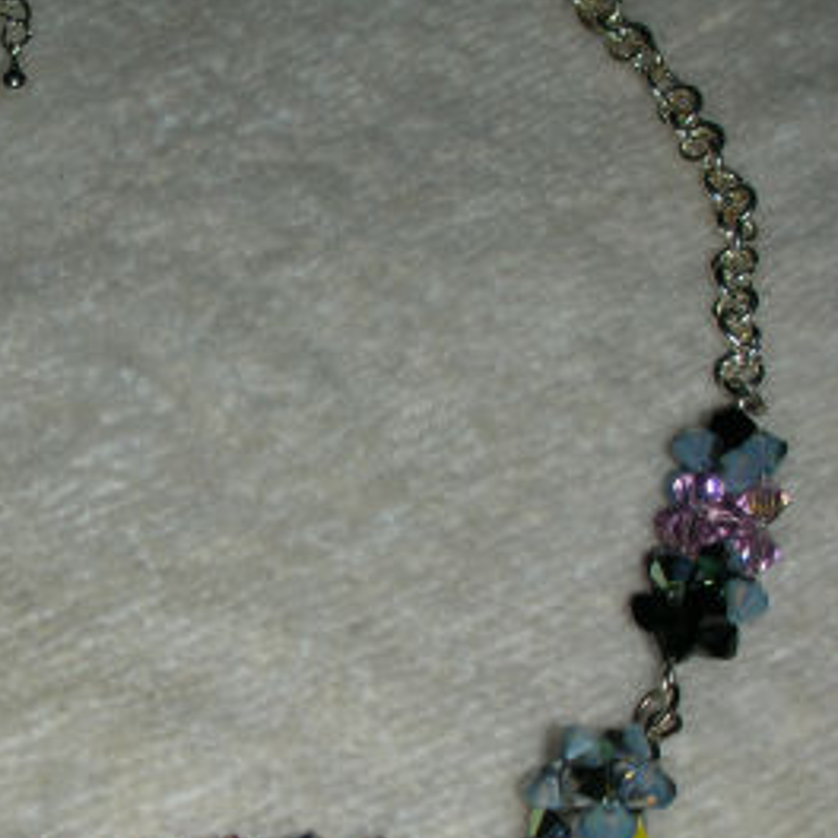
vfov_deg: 17.0
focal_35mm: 102
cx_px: 121
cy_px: 592
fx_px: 2794
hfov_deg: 16.9
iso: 50
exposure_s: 1/120
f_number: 11.3
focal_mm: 10.1
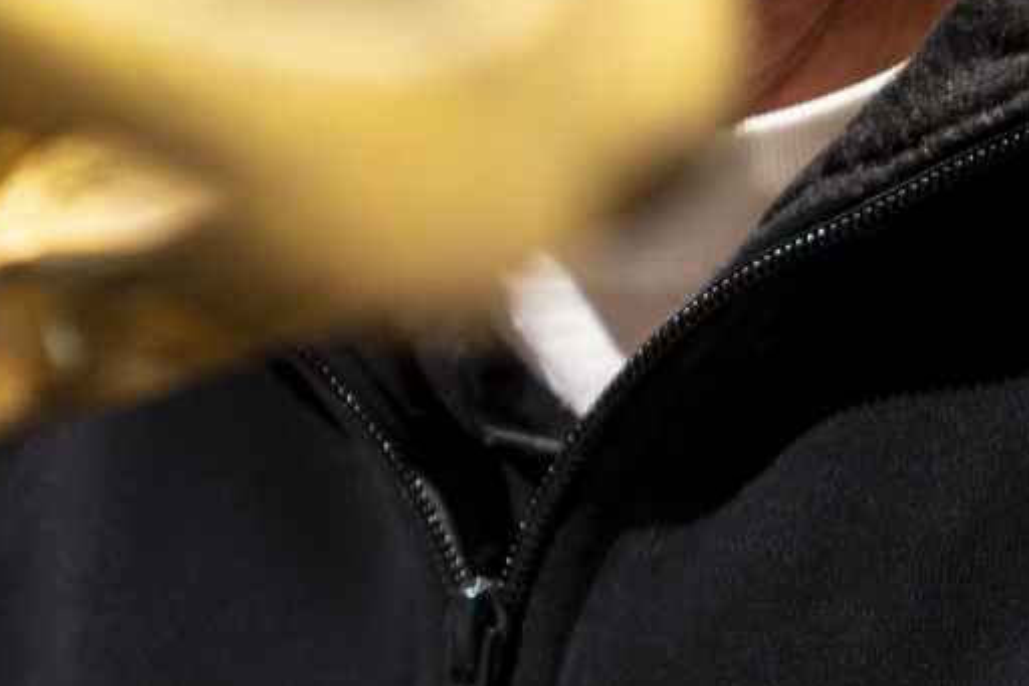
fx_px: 9372
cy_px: 1420
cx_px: 587
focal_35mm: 328
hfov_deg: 6.3
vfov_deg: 4.1
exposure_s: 1/160
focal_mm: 70
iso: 1600
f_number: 2.8
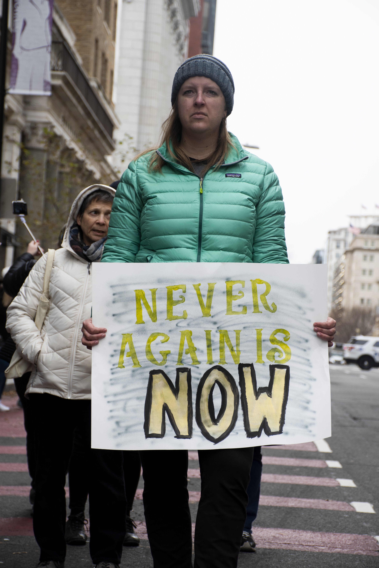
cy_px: 284
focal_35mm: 112
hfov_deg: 12.2
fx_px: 1769
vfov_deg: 18.3
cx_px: 190
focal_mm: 75
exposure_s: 1/250
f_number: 5.6
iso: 220
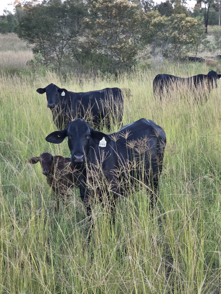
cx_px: 114
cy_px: 159
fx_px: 638
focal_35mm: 75
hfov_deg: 19.6
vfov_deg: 26.0
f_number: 2.4
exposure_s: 1/100
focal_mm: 7.9
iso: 160
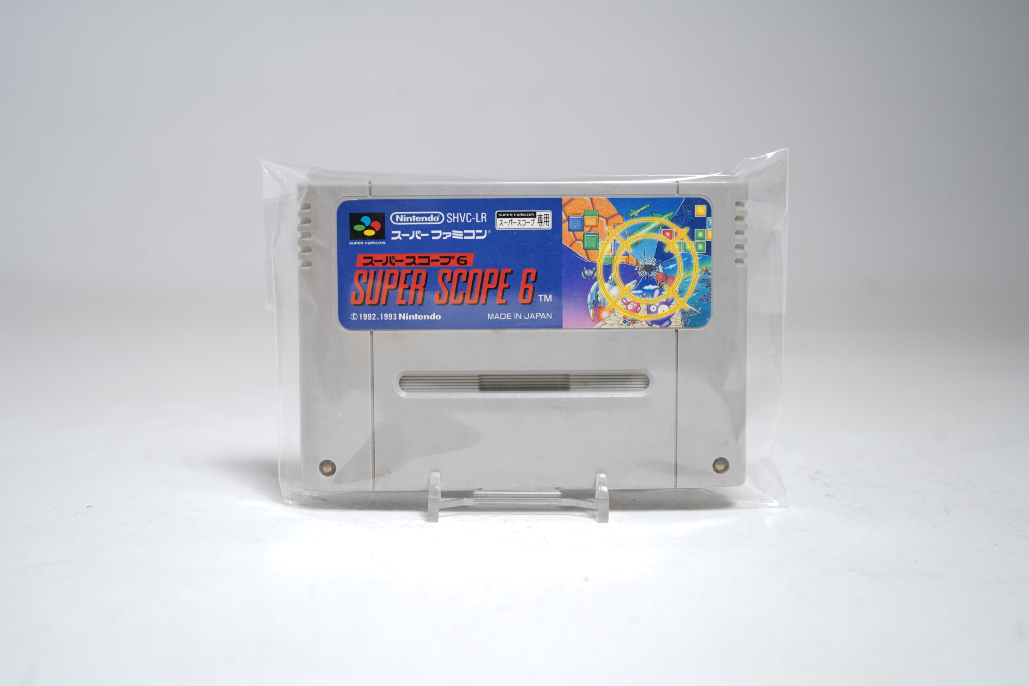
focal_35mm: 41
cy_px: 343
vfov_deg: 32.6
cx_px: 514
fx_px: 1172
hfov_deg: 47.4
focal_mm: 41
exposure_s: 1/4
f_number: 5
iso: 64
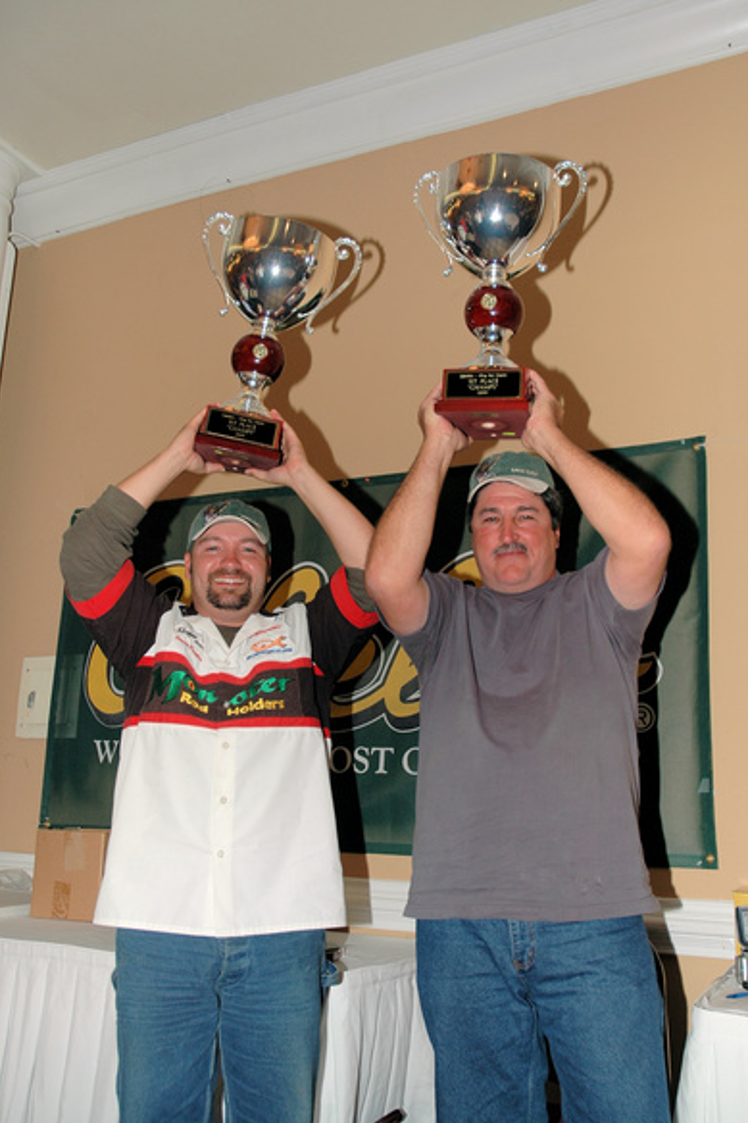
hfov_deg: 38.9
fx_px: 1060
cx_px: 375
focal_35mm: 34
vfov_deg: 55.8
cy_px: 562
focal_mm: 22
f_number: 4
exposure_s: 1/60
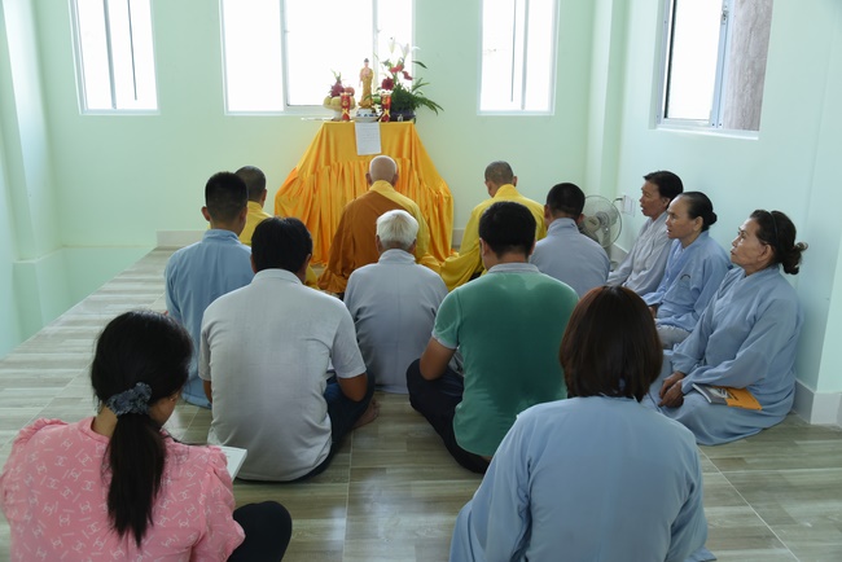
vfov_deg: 42.4
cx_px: 421
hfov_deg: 60.3
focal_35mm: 31
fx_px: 725
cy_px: 281
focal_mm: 31
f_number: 5.6
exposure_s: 1/80
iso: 640
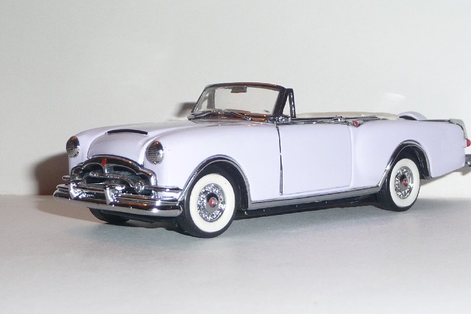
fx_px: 1112
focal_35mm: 85
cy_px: 149
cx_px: 236
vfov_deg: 16.1
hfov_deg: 23.9
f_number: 4.2
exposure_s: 1/30
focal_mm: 8
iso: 100
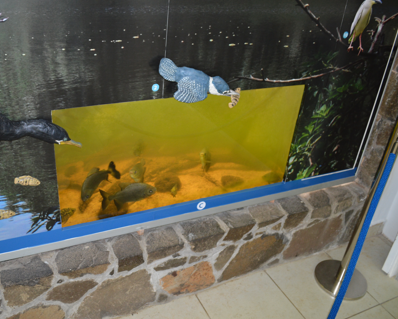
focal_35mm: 31
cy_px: 158
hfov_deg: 56.7
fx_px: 365
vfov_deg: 47.1
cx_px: 158
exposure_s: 1/60
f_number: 3.5
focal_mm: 18
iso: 560
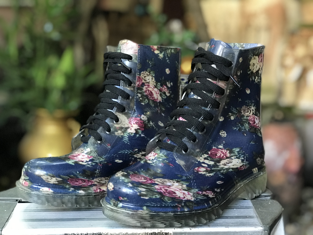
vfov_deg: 25.7
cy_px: 118
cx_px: 156
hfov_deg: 33.8
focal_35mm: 57
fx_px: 515
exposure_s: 1/50
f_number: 2.8
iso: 400
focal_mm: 6.6
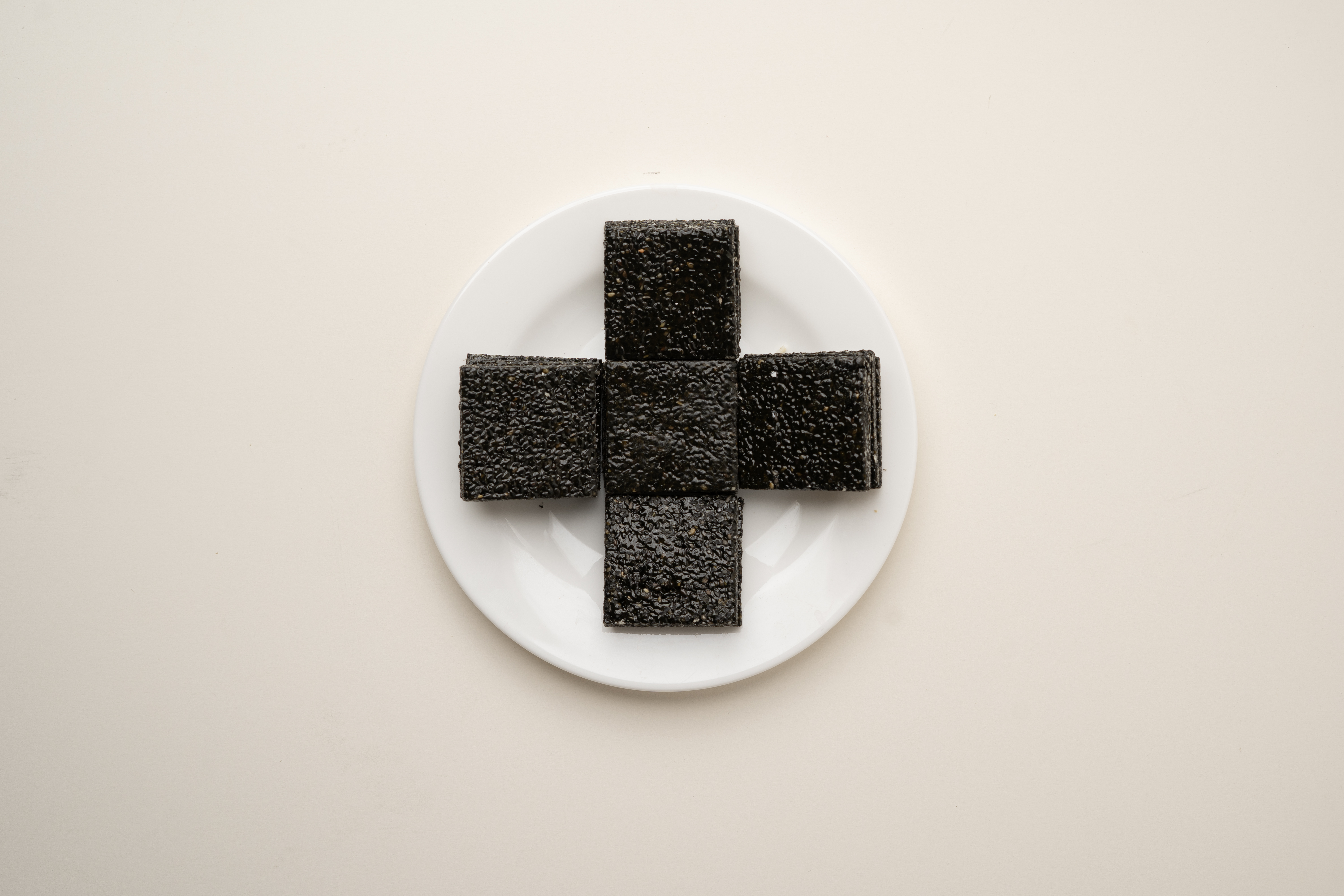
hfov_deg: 39.6
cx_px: 672
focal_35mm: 50
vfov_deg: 27.0
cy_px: 448
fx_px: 1867
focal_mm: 50
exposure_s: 1/30
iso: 80
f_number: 5
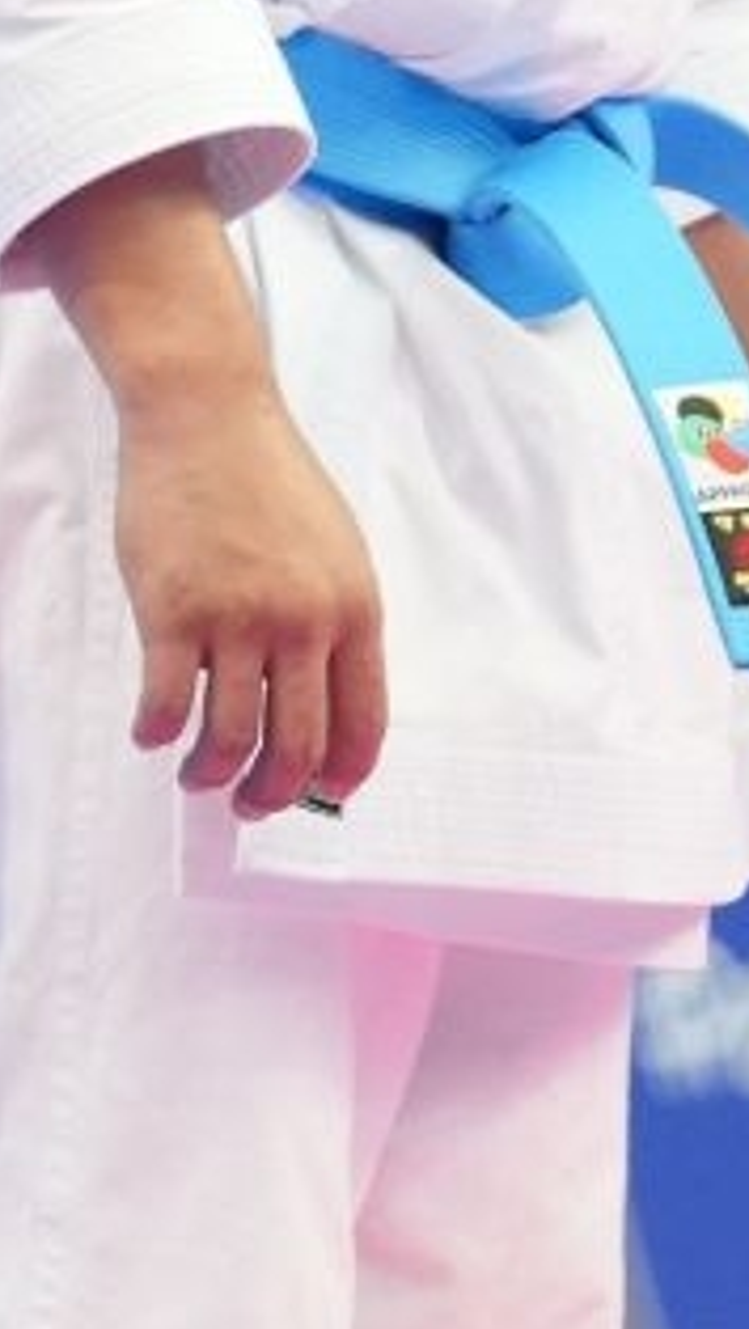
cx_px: -812
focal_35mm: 966
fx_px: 34052
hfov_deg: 1.3
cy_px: -897
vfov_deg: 2.2
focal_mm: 161
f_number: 2.8
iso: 2000
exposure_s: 1/500
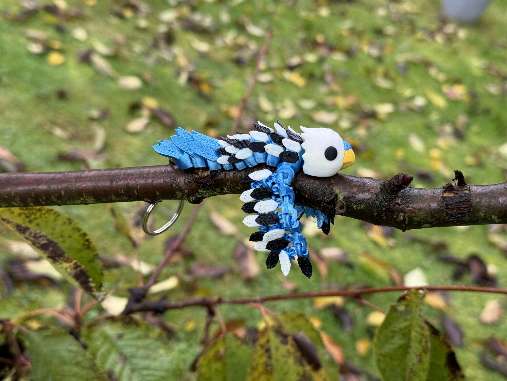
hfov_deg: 39.7
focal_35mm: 48
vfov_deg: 30.3
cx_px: 254
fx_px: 703
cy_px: 190
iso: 64
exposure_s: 1/334
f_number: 1.78
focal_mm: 6.76
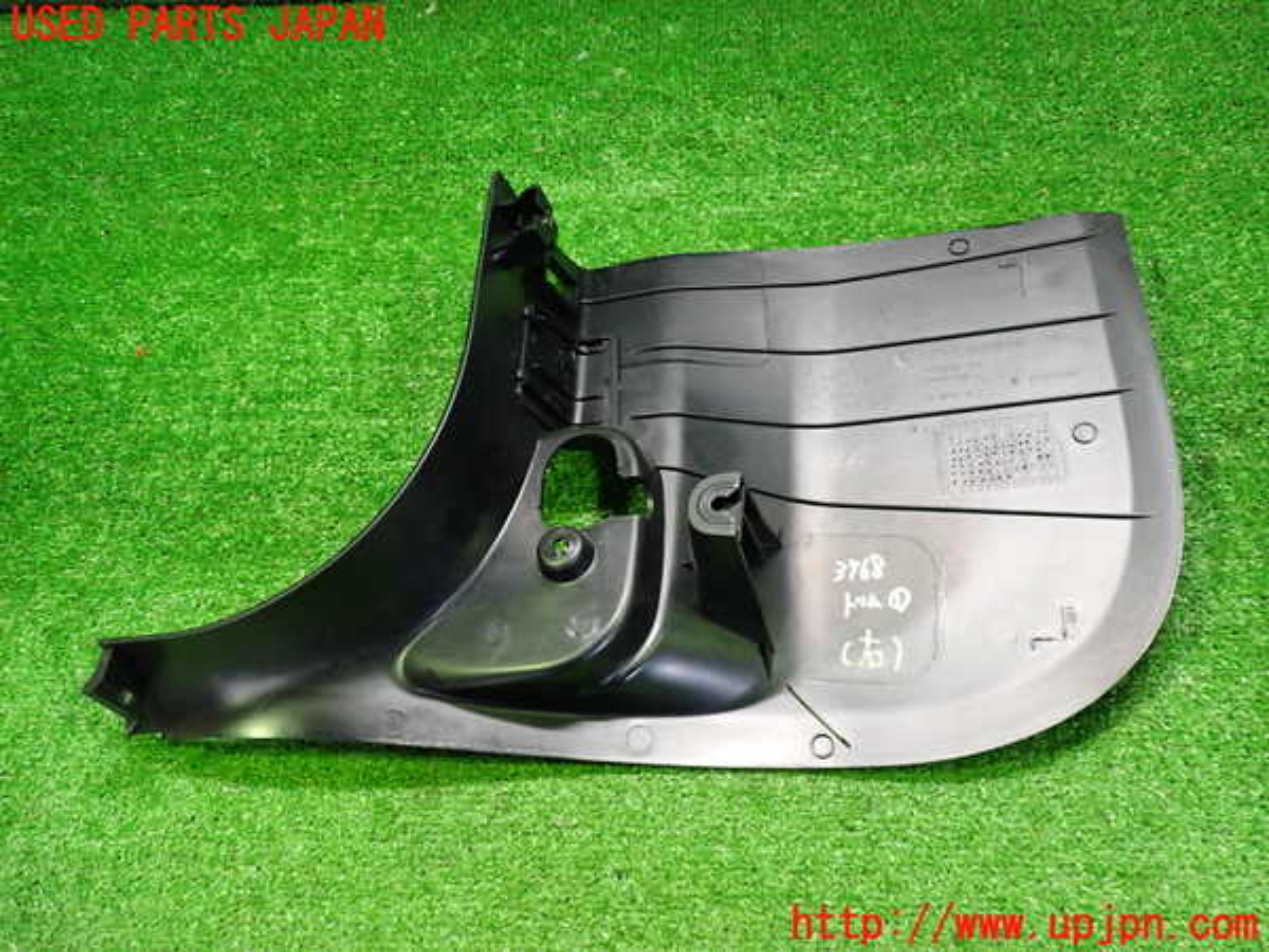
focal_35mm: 30
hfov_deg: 60.0
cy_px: 476
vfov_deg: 46.8
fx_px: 1100
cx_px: 634
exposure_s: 1/30
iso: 640
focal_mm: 5.4
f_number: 2.3
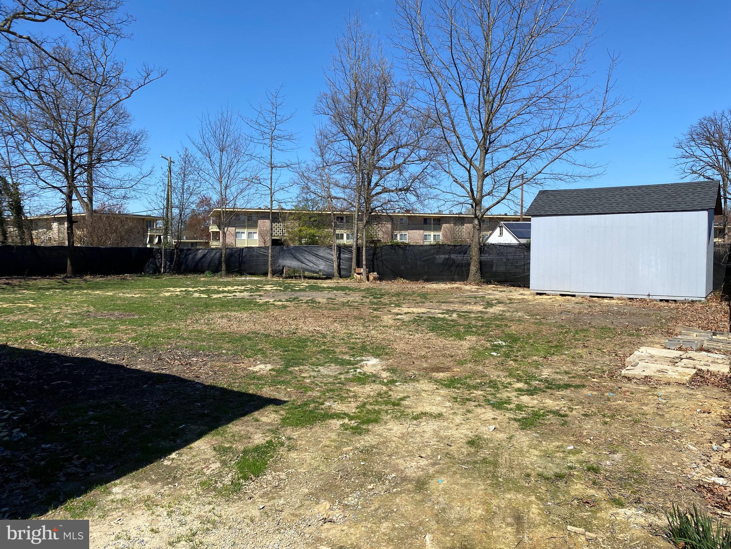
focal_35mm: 26
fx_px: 549
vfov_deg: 53.1
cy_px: 274
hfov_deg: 67.3
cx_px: 366
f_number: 1.8
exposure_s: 1/2967
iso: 32
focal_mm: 4.25
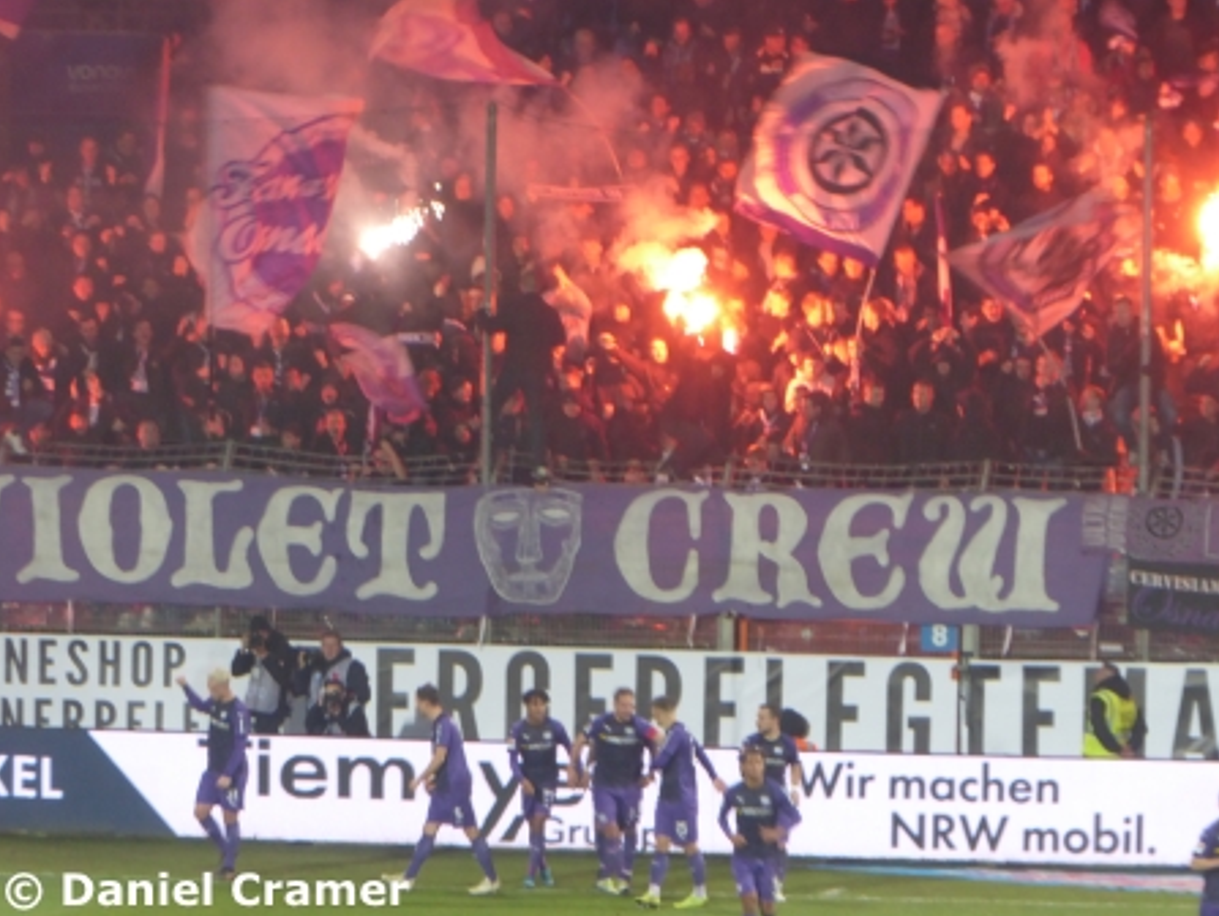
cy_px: 458
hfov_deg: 4.2
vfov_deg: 3.2
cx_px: 608
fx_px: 16494
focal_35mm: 468
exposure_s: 1/40
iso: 400
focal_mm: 83.4
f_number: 6
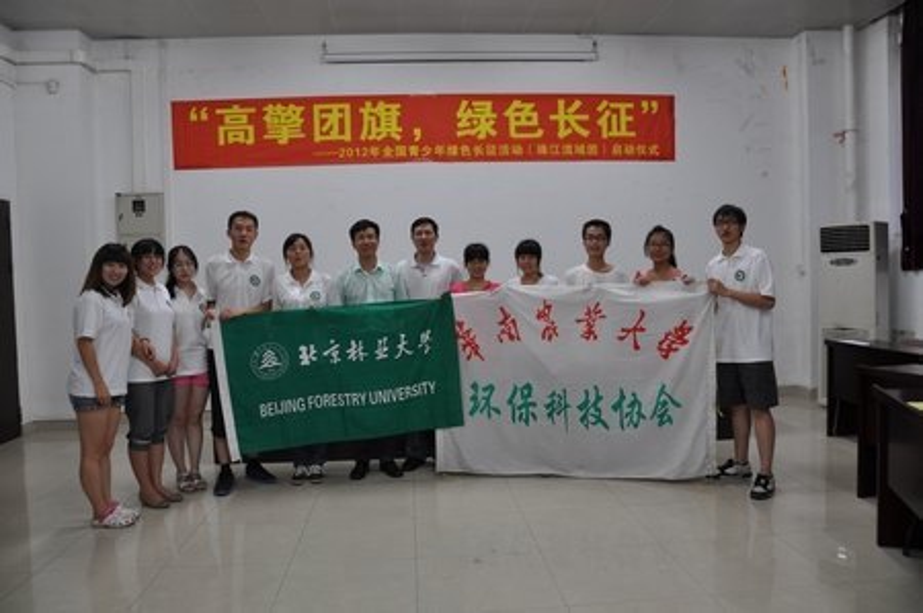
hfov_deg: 67.4
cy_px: 306
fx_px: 691
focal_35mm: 27
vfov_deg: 47.8
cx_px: 462
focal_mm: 18
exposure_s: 1/13
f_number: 3.5
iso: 200
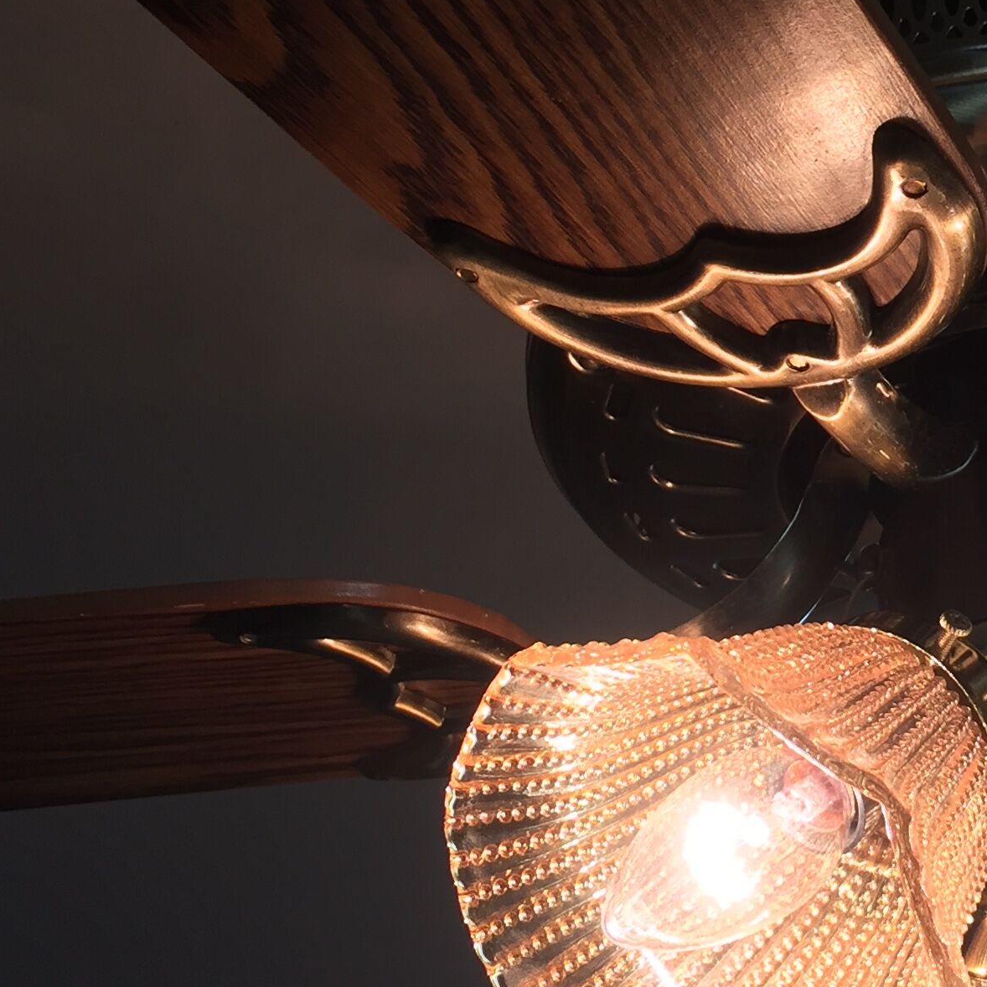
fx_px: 2290
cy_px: 406
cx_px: 969
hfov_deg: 23.4
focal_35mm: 71
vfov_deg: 24.3
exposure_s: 1/100
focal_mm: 4.15
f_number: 2.2
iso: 40
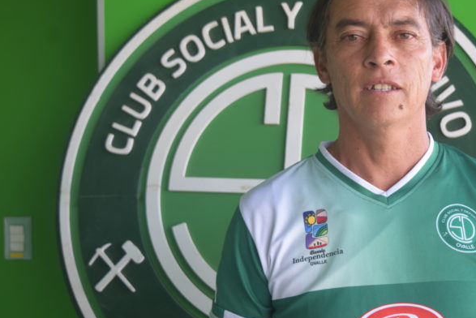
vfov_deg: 19.8
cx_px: 309
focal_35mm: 69
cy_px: 140
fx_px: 908
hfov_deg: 29.2
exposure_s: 1/125
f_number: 5.6
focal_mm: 35
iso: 400
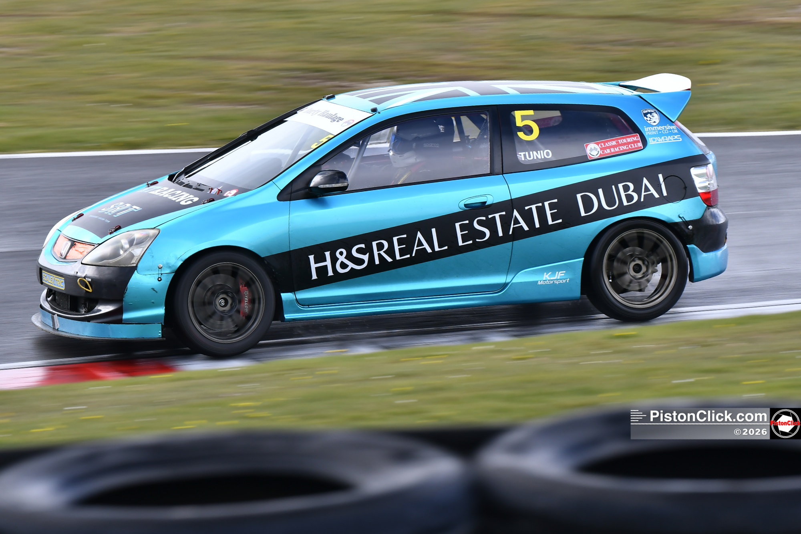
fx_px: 6173
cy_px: 267
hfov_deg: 7.4
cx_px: 400
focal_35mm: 278
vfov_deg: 5.0
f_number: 5.6
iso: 250
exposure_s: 1/200
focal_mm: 185
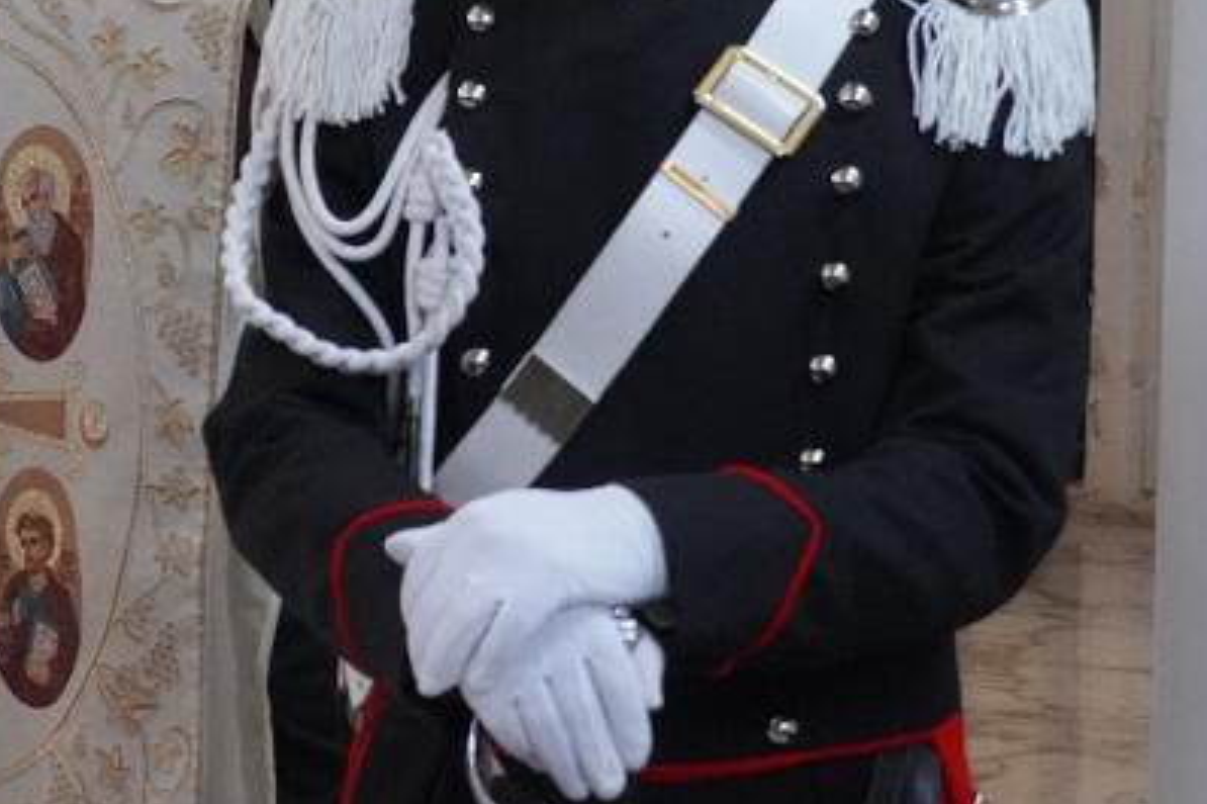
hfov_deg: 11.1
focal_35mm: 181
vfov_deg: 7.5
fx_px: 6066
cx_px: -403
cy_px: -325
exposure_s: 1/160
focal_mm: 40
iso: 4000
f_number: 5
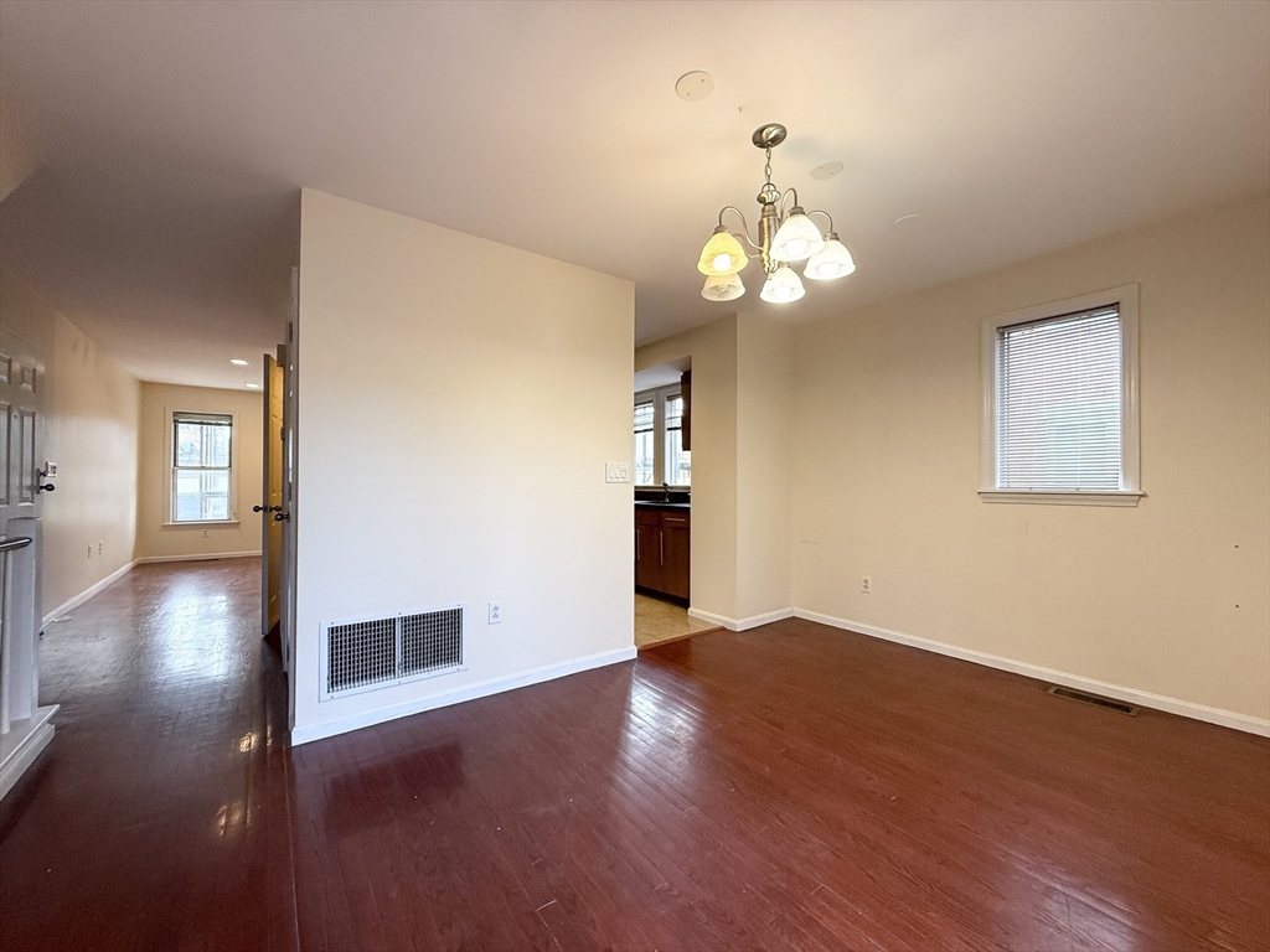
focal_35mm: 14
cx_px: 635
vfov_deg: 85.7
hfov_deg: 102.1
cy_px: 476
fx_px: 514
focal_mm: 2.22
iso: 200
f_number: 2.2
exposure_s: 1/120
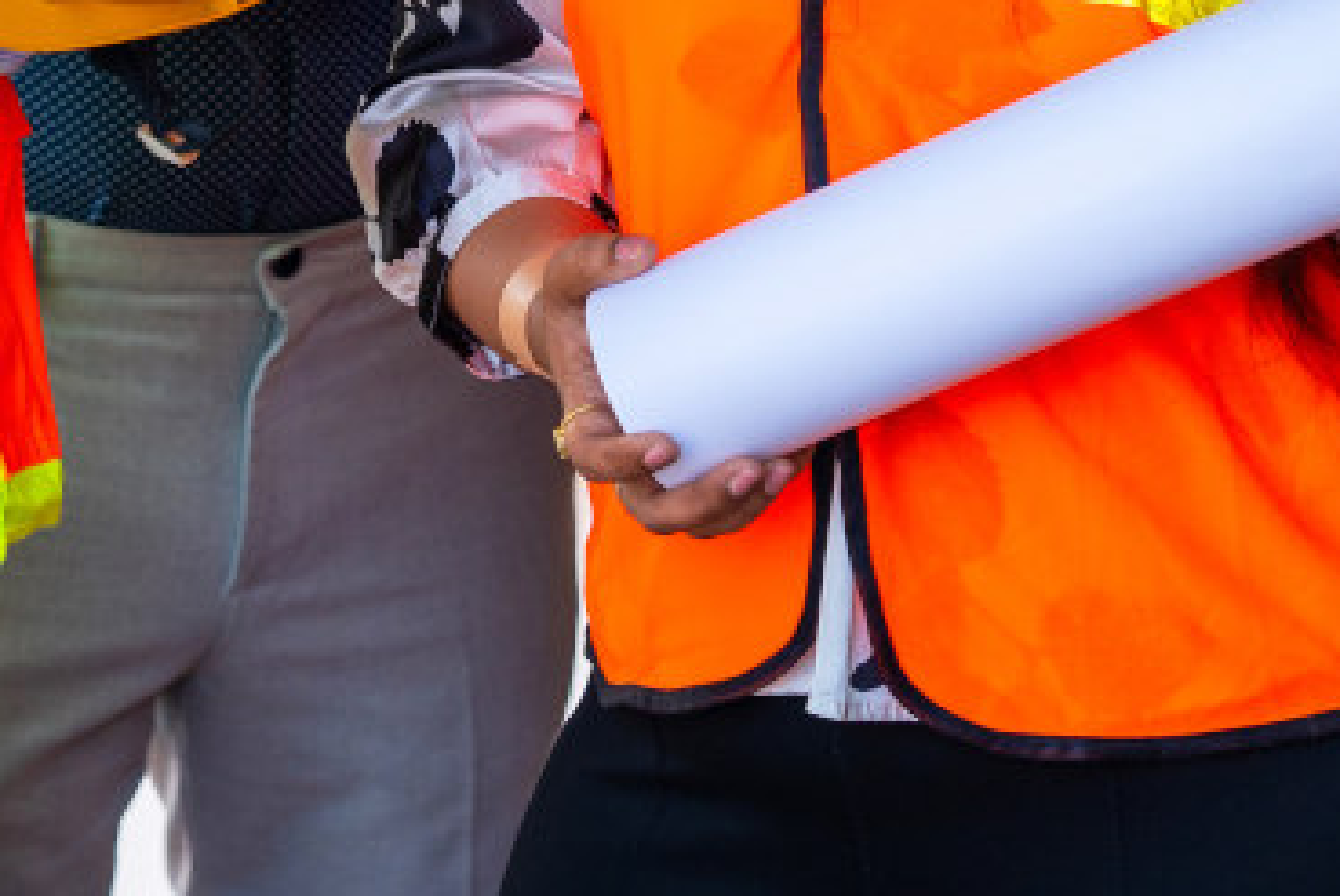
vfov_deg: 6.0
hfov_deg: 9.0
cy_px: -557
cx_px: 637
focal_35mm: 228
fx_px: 8493
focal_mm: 70
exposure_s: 1/400
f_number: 2.8
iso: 320
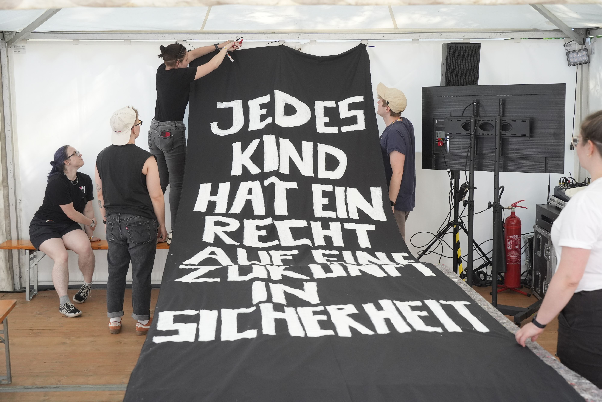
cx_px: 301
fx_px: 736
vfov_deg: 30.5
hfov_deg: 44.5
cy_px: 201
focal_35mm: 44
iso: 1600
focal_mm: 44
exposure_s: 1/200
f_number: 5
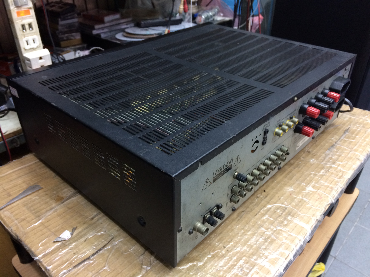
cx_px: 185
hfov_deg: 61.7
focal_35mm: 29
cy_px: 138
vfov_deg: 48.2
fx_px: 310
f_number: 2.2
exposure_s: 1/33
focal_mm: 4.15
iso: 200
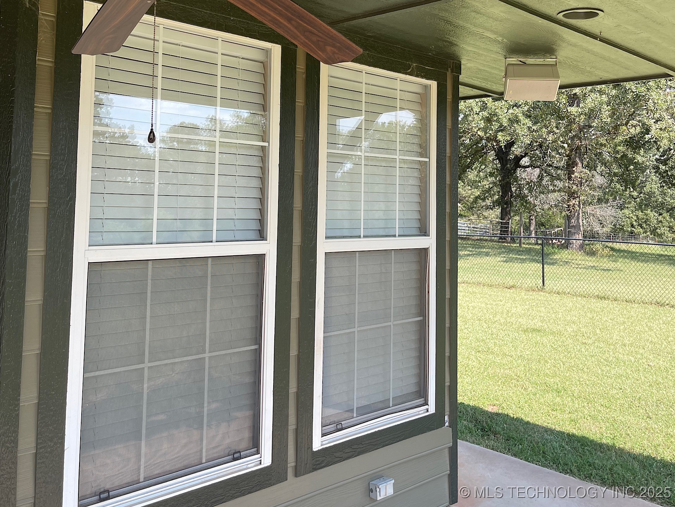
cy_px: 254
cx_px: 338
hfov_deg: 69.4
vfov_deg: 54.9
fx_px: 487
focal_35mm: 25
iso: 32
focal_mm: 5.1
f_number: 1.6
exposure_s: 1/842
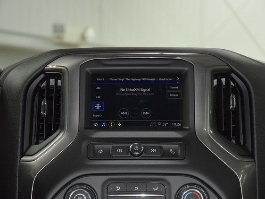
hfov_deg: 17.1
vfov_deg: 12.9
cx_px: 134
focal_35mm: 115
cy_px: 100
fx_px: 880
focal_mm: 70
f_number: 4.5
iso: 2500
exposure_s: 1/125
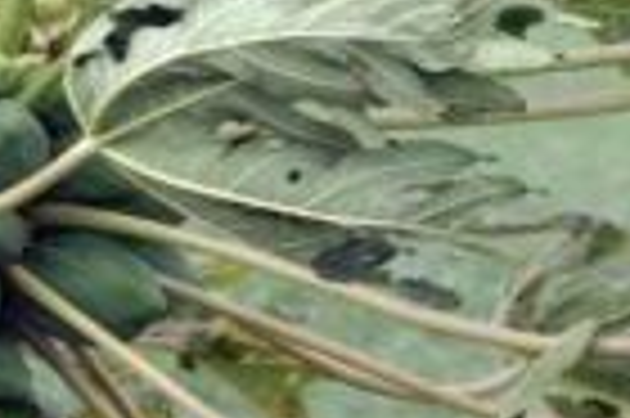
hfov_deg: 1.5
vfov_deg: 1.0
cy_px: -54
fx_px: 23929
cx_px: 346
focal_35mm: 1369
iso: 400
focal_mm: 160
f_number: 9
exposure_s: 1/200
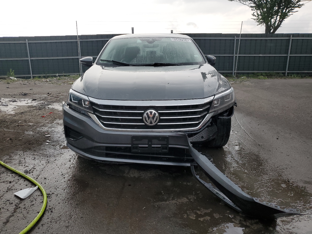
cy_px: 117
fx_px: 234
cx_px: 156
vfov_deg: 53.1
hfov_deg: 67.3
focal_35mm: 26
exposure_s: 1/120
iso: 67
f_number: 1.5
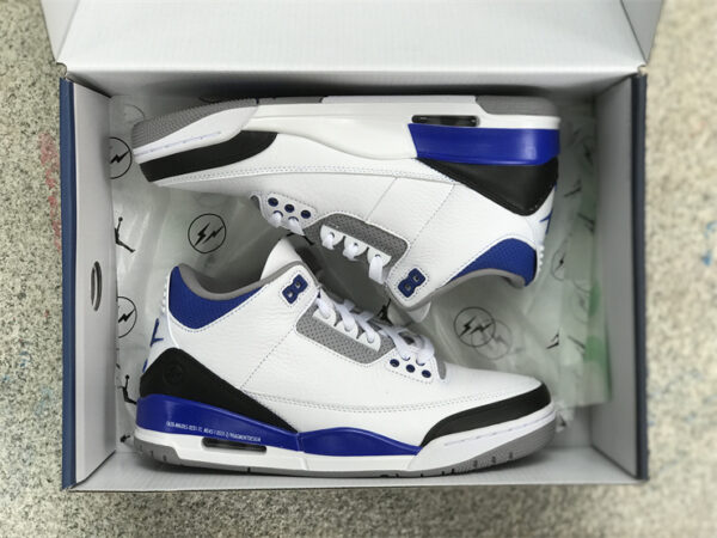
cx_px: 358
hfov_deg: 33.8
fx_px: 1181
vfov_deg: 25.7
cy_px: 269
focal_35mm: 57
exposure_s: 1/100
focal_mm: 6.6
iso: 32
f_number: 2.8
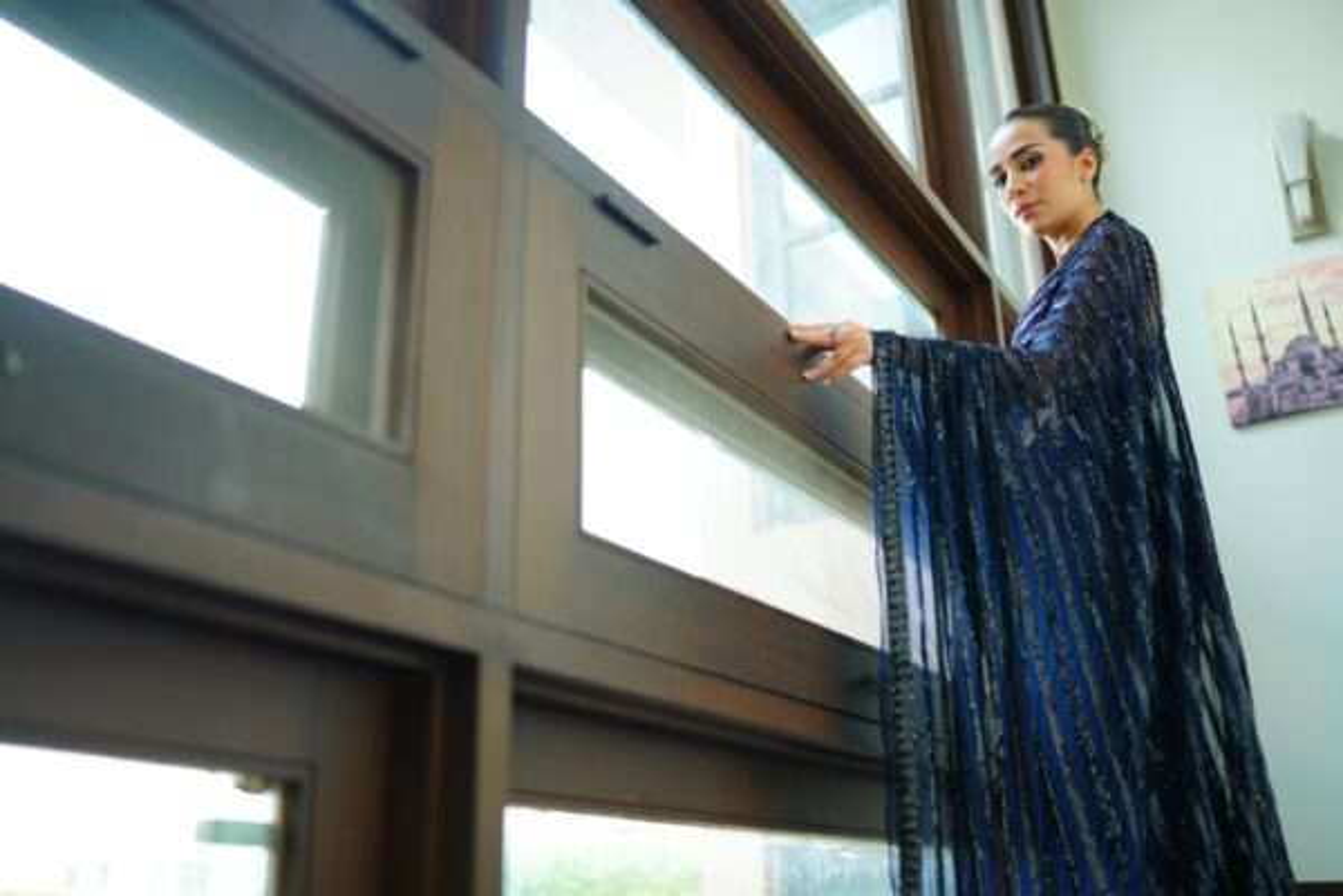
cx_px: 672
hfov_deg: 54.4
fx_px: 1306
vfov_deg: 37.9
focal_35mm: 35
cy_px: 448
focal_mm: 35
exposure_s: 1/200
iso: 500
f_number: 1.4
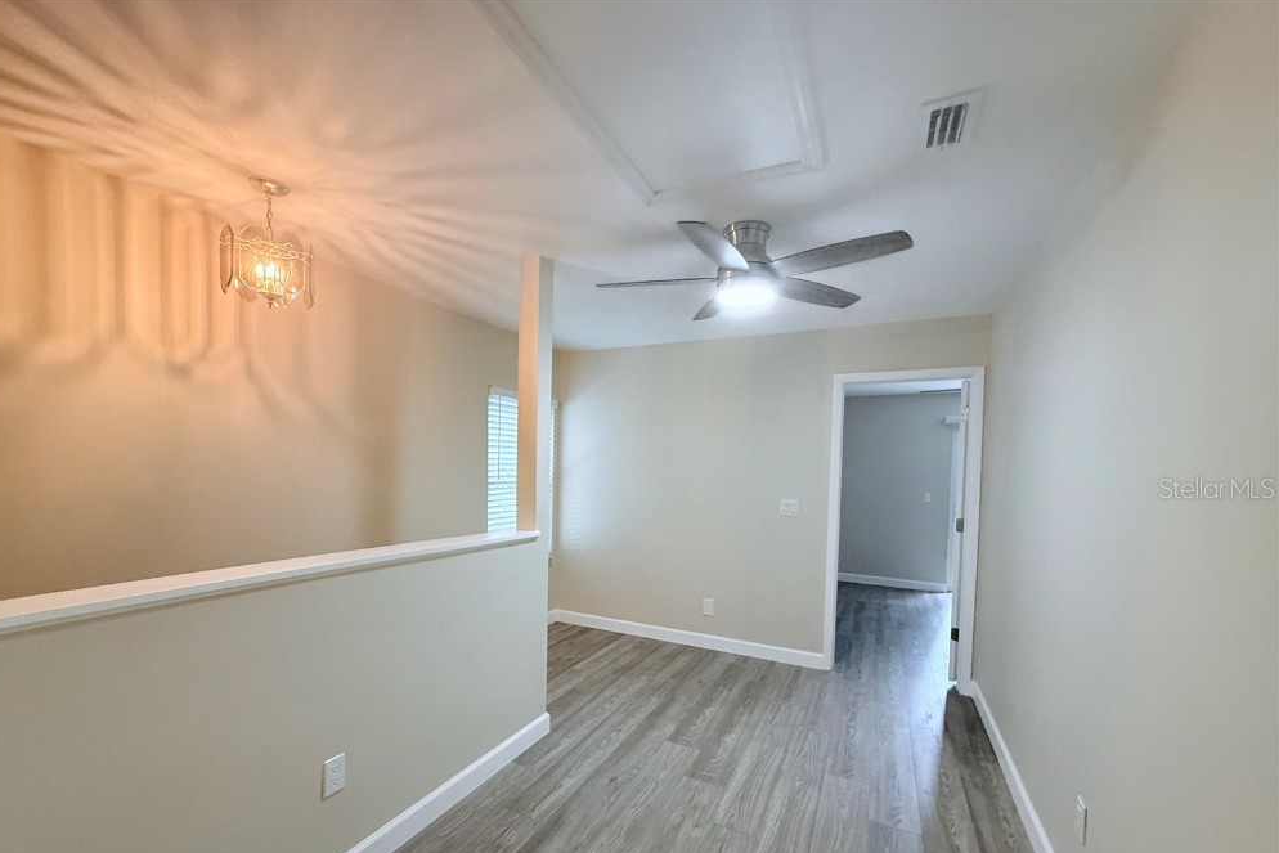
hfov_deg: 100.4
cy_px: 488
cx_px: 621
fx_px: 533
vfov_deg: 76.9
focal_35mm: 15
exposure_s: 1/120
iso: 500
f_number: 2.2
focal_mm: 2.22
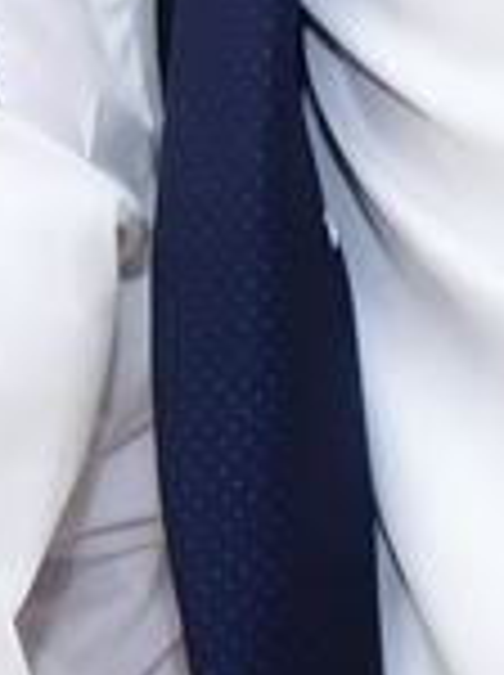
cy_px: -515
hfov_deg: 3.4
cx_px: 886
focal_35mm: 431
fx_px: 8391
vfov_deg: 4.6
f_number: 4.5
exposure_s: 1/160
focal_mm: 48
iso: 1250
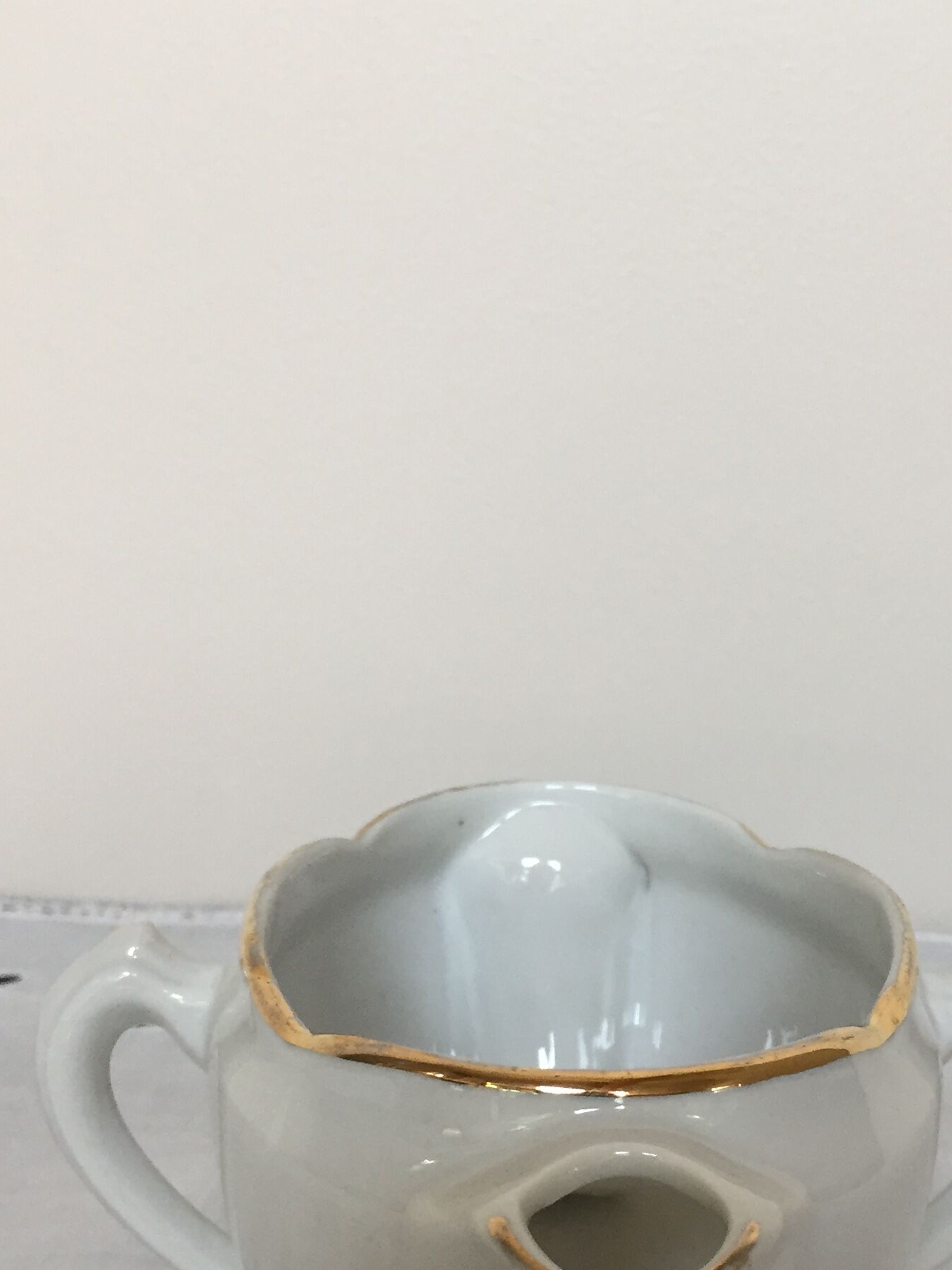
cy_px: 914
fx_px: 1944
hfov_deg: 27.2
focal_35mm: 53
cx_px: 686
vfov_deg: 35.6
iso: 64
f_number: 2.2
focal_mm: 4.15
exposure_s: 1/33
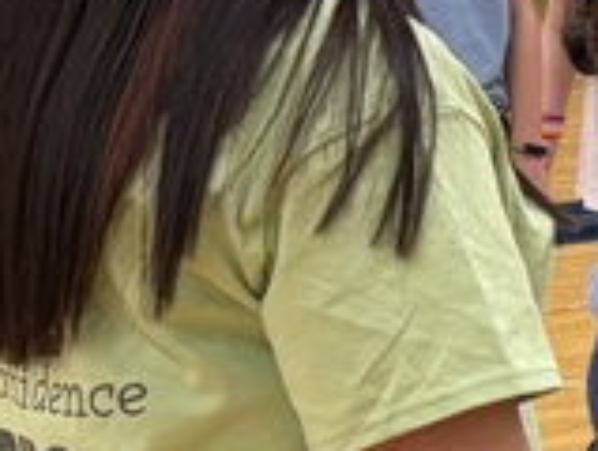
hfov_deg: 9.6
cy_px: 304
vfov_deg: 8.9
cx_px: 1685
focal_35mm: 167
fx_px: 2892
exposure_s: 1/60
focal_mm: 5.96
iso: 125
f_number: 1.6
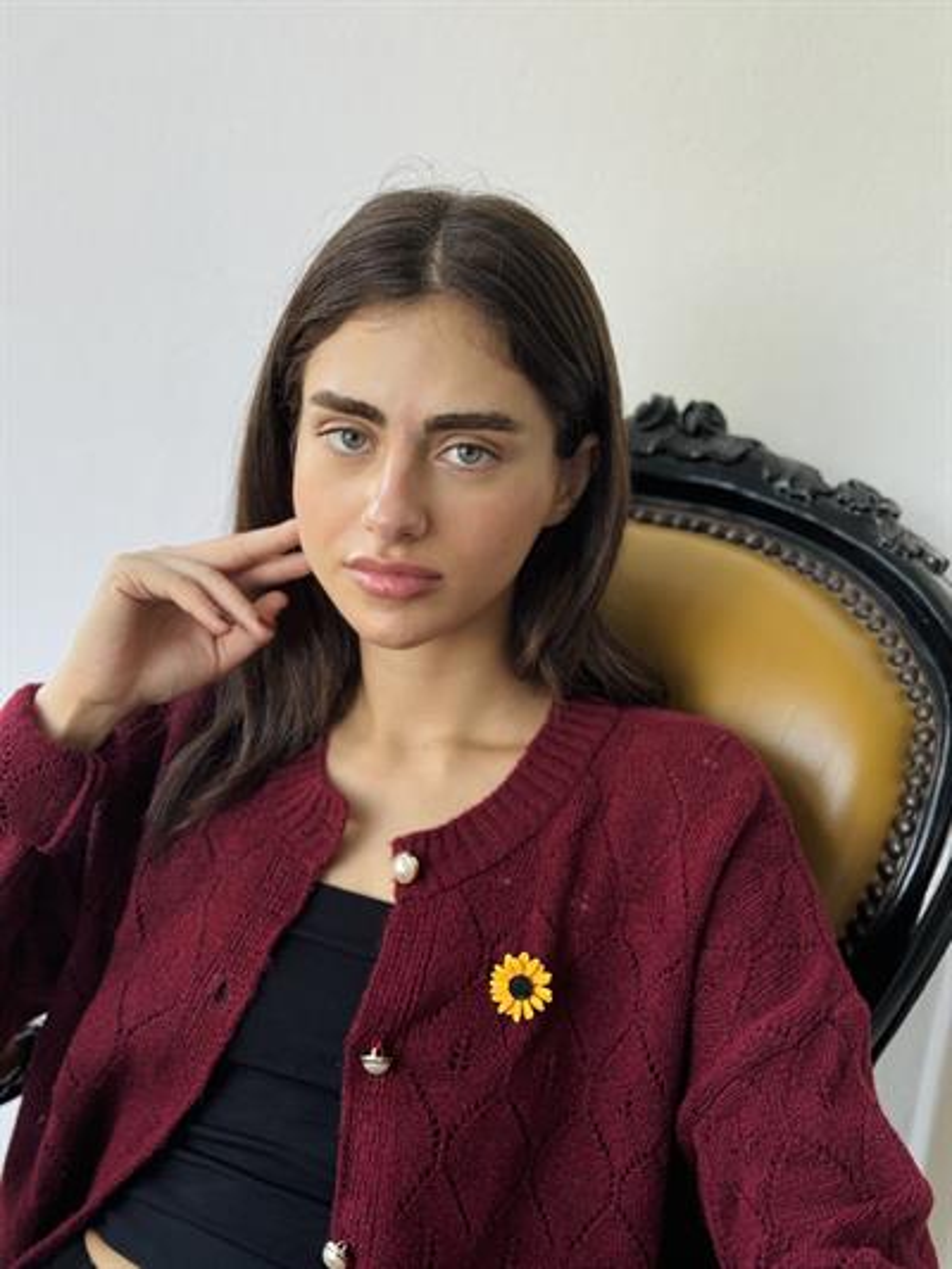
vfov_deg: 39.6
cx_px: 476
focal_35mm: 48
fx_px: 1759
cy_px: 634
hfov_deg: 30.3
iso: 50
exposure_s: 1/121
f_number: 1.78
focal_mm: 6.76
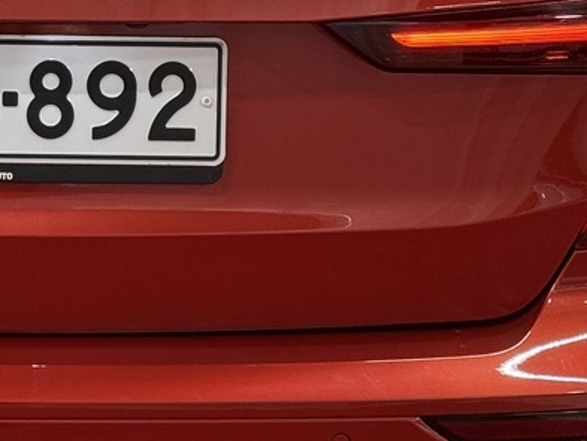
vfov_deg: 8.4
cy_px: 61
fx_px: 2985
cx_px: -13
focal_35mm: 176
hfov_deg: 11.1
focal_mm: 6.76
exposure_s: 1/82
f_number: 1.78
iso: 100
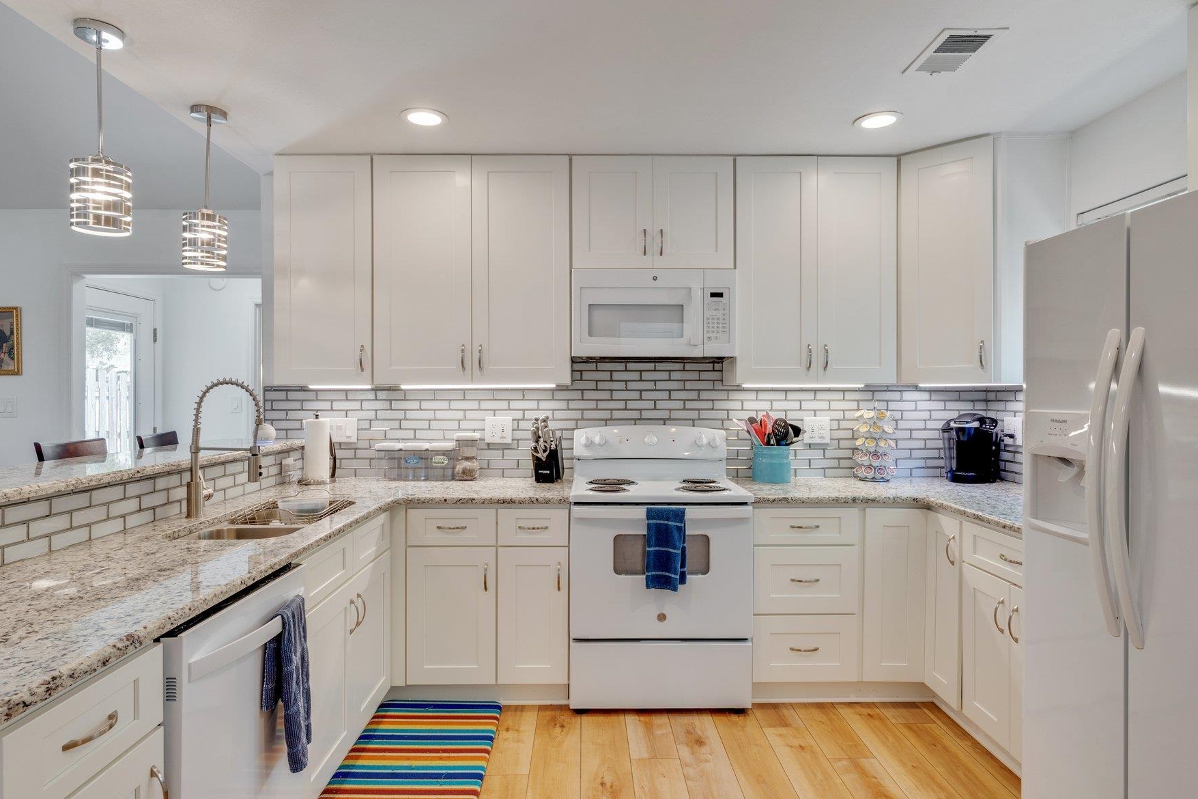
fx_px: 699
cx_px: 609
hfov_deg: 81.2
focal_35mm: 21
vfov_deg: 59.5
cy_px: 390
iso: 100
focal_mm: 18
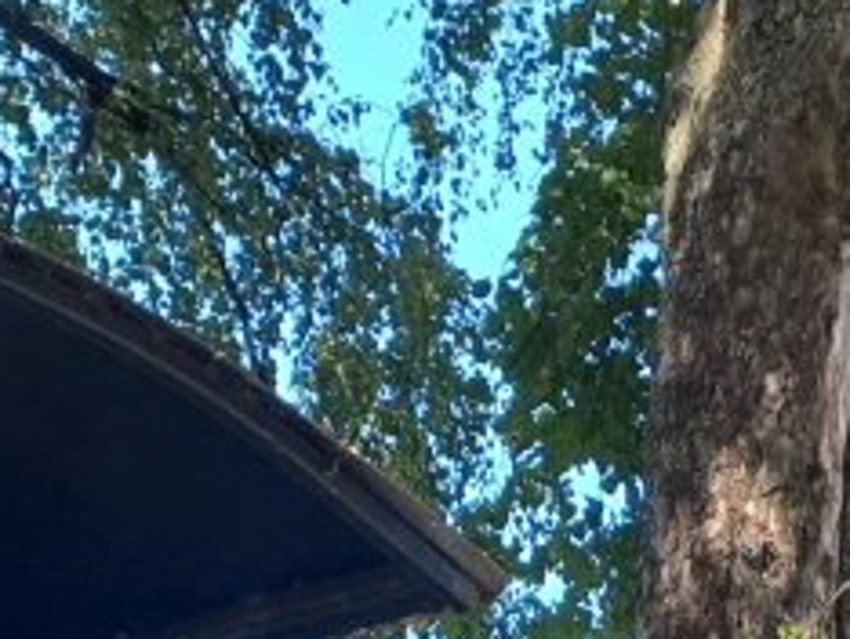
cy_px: 1628
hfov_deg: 14.7
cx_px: 469
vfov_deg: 9.6
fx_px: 3294
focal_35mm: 134
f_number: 1.8
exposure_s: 1/100
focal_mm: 4.6
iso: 25
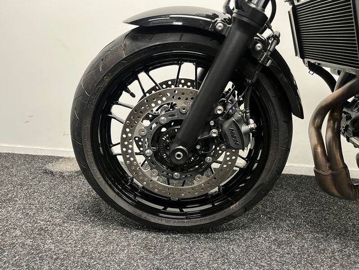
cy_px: 135
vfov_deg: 53.1
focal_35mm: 26
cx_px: 180
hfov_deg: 67.3
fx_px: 270
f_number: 1.6
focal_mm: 5.1
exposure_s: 1/50
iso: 500
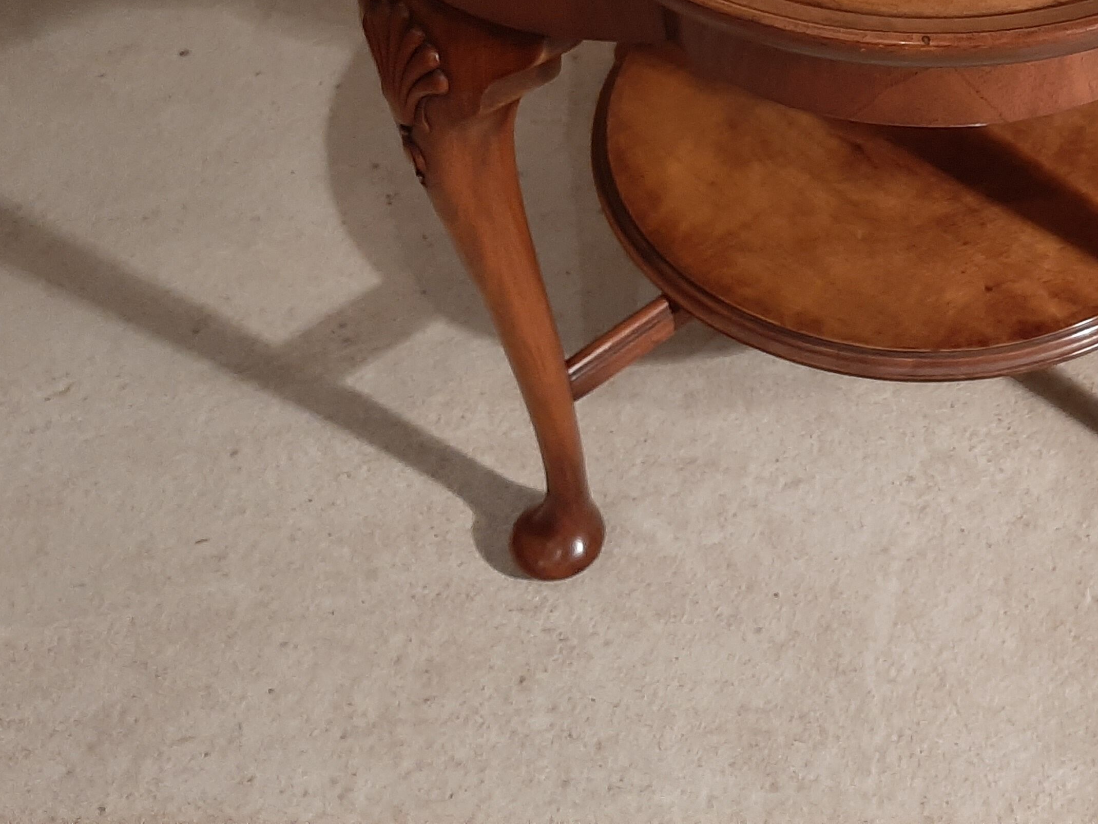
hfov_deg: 36.8
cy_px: 48
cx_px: 957
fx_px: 1555
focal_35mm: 49
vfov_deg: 28.3
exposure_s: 1/25
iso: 160
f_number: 1.7
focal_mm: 3.93
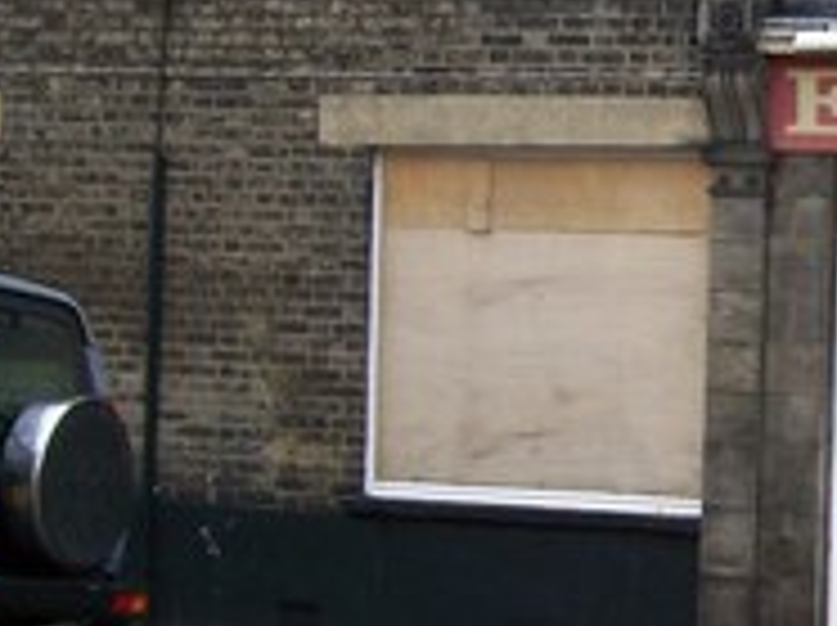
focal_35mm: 131
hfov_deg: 14.6
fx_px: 3163
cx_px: 1012
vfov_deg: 11.3
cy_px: 270
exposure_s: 1/125
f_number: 2.8
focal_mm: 6.3
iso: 64
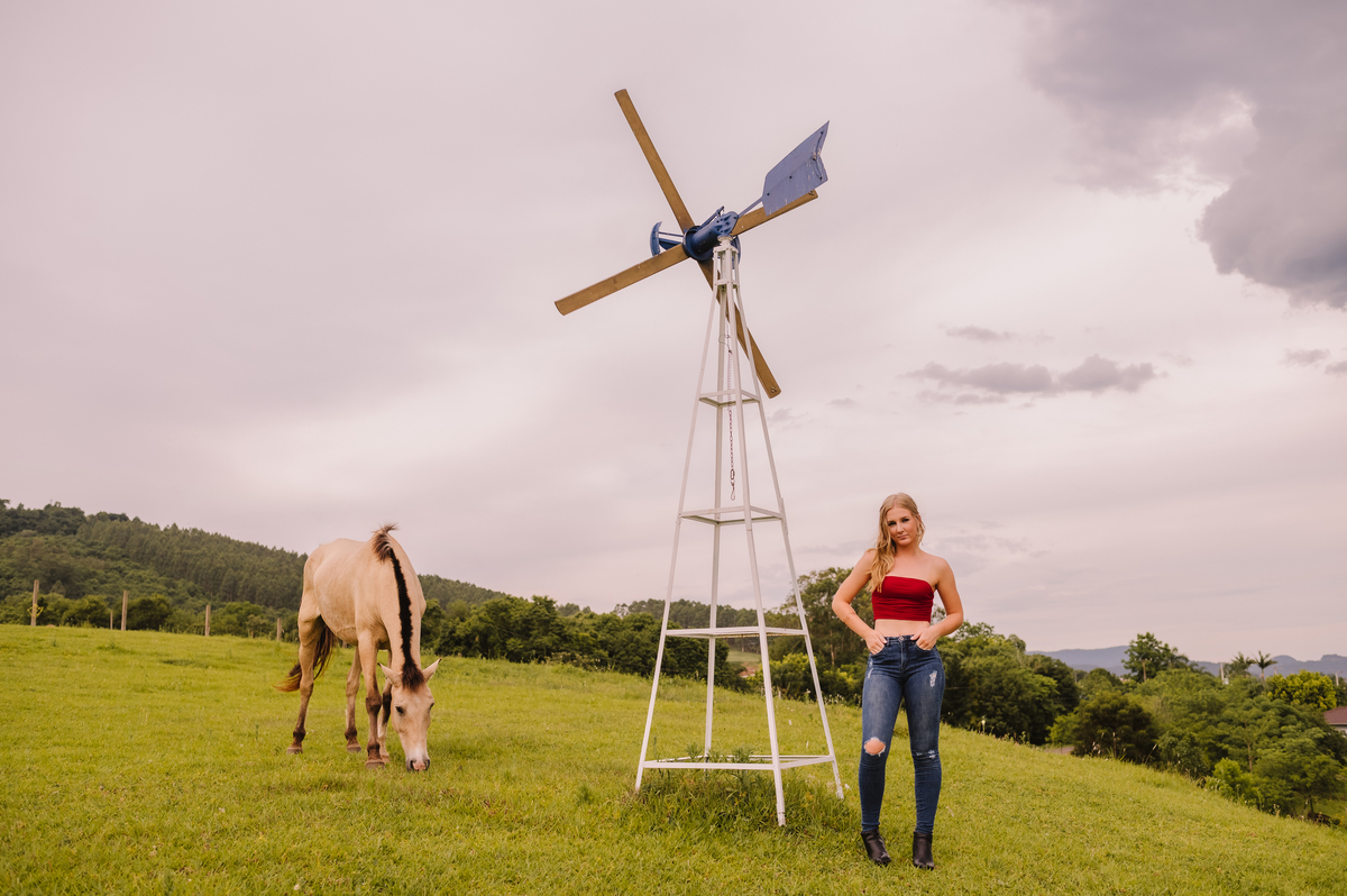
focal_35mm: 35
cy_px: 448
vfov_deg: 37.8
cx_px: 674
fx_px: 1308
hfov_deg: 54.5
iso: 200
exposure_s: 1/400
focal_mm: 35
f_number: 3.5
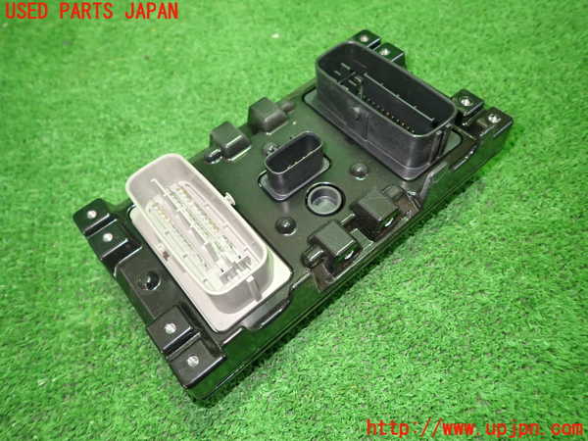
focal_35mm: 25
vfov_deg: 54.9
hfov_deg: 69.4
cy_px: 220
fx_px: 425
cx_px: 294
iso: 400
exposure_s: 1/30
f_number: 2
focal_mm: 4.5
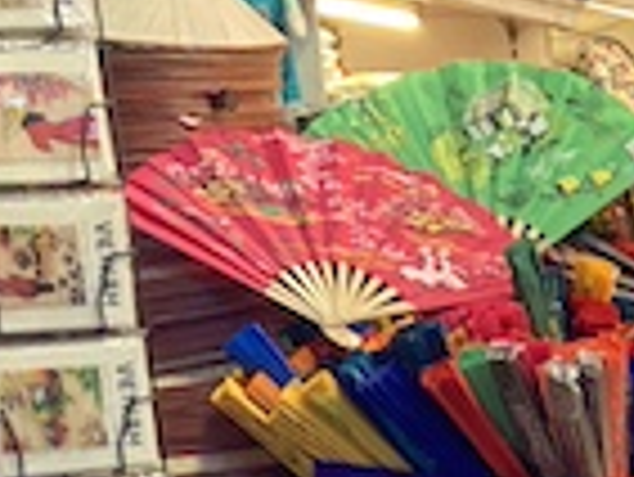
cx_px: 1187
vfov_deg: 8.9
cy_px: 909
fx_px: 2915
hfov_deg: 11.4
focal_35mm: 159
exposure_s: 1/50
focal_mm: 3.99
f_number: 1.8
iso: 100
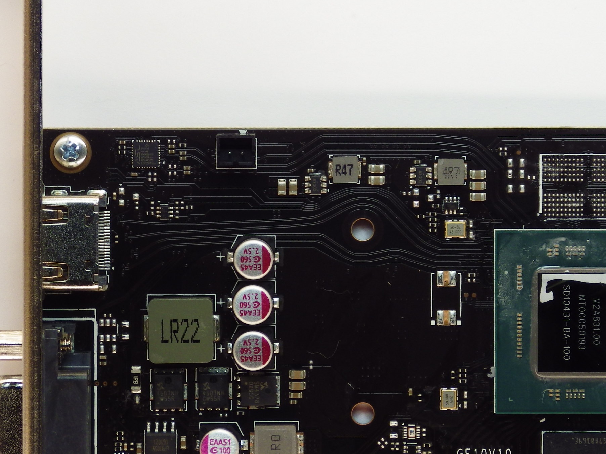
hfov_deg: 6.0
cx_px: 451
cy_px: 262
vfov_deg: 4.5
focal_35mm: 332
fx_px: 5812
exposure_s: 1/200
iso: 100
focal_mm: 34.9
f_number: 5.4
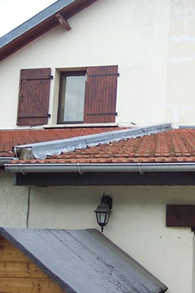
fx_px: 585
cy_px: 141
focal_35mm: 72
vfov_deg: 28.1
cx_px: 228
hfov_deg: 18.1
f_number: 2.8
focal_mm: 8
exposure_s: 1/350
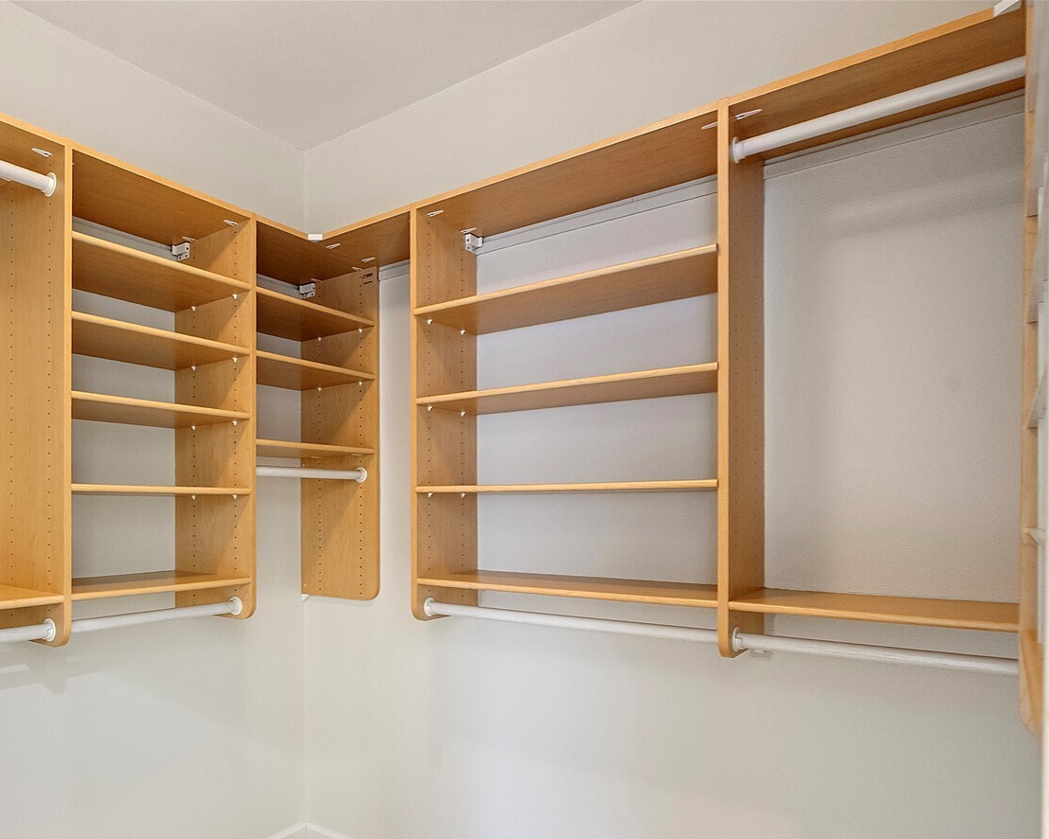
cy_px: 535
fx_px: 714
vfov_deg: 59.9
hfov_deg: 68.0
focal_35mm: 23
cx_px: 263
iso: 1600
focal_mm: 16
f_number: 8
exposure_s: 1/8
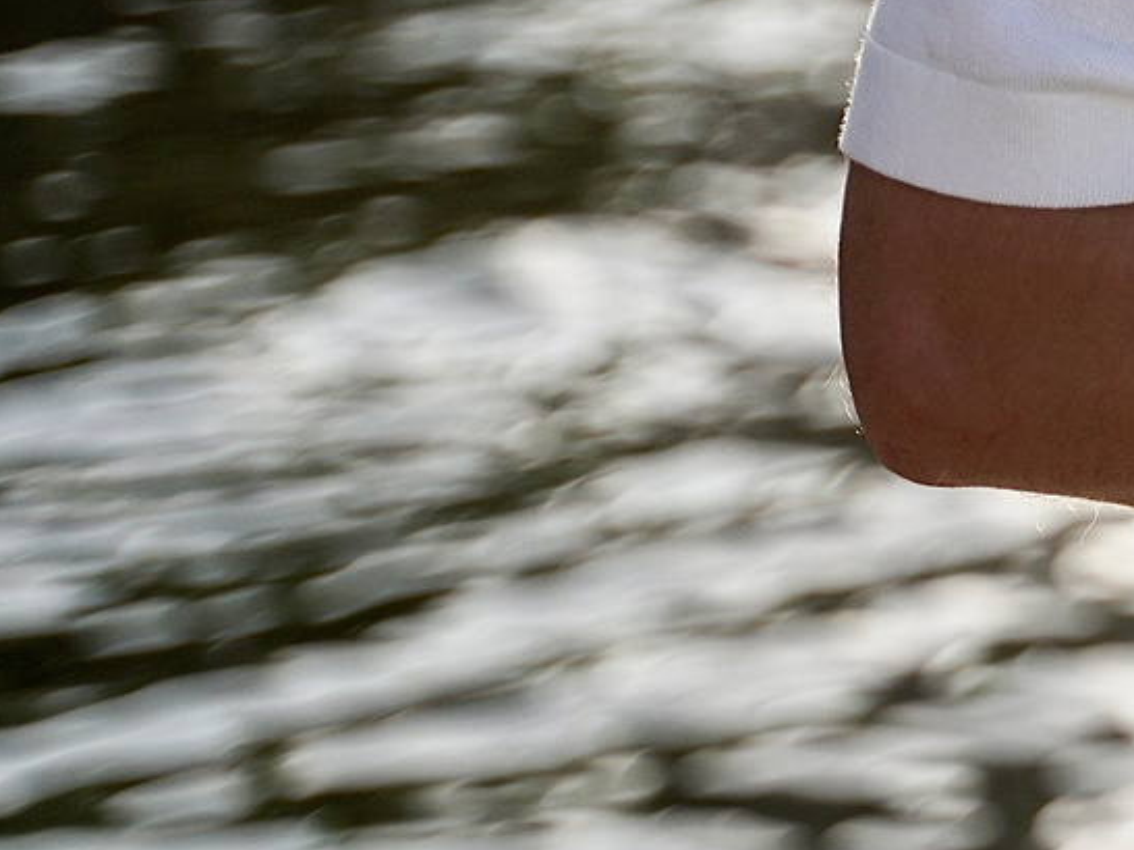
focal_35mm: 243
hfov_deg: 7.7
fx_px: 7959
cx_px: 2413
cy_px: -775
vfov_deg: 6.0
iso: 100
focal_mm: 54
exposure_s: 1/1250
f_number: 2.8
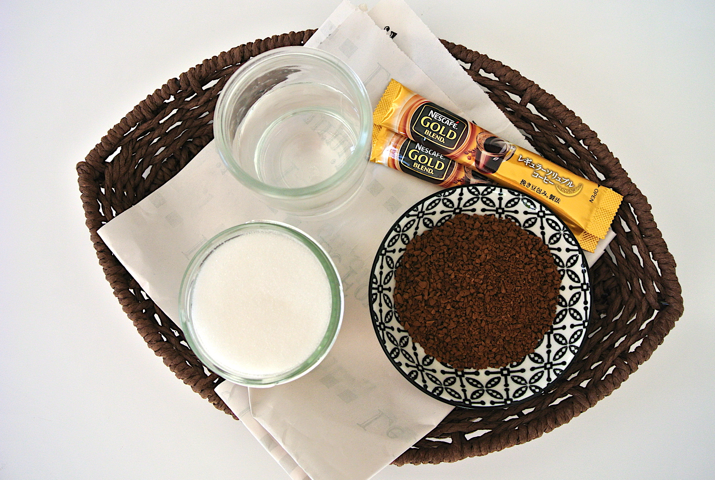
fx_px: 577
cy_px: 240
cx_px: 358
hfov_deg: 63.6
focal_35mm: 29
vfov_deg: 45.2
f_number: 3.5
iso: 200
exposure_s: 1/125
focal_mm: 11
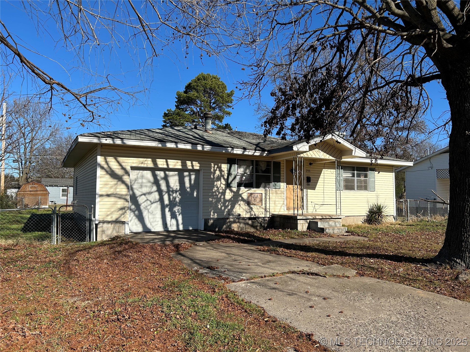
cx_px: 235
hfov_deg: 67.3
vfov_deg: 53.1
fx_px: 353
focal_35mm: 26
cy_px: 176
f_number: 1.5
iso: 50
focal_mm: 5.7
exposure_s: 1/4274
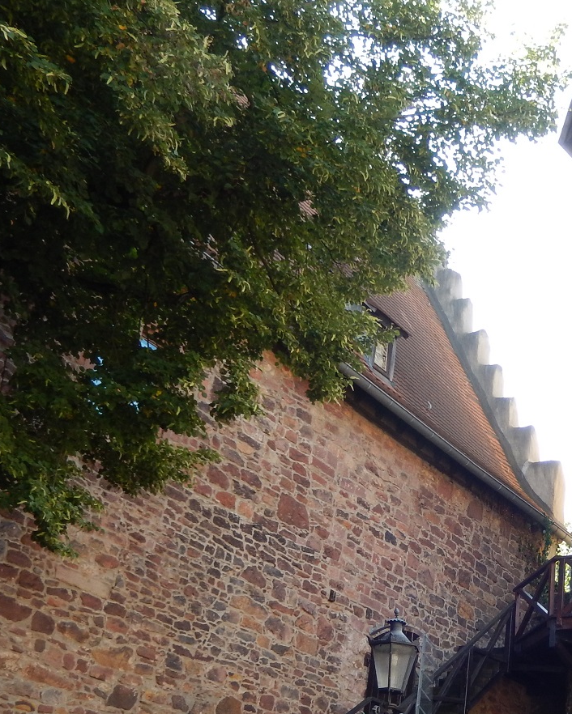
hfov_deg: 28.6
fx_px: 1079
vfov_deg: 35.8
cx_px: 504
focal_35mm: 51
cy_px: 534
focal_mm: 4.5
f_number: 3.4
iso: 125
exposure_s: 1/160
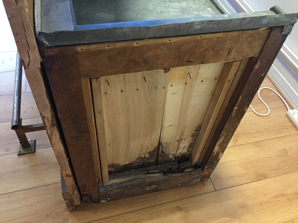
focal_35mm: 29
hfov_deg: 61.7
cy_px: 112
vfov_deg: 48.2
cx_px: 149
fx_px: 250
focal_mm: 4.15
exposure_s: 1/25
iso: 250
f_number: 2.2
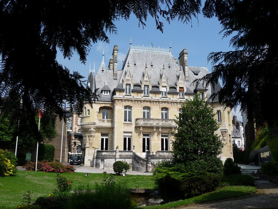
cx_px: 139
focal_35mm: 33
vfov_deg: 42.9
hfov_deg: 55.4
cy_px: 104
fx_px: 265
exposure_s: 1/1300
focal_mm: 5
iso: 100
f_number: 3.4
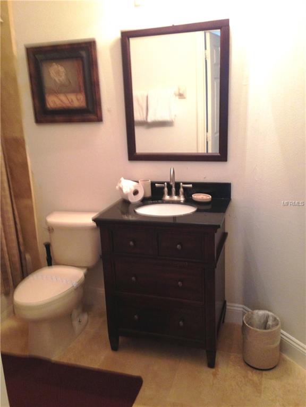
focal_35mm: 33
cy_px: 204
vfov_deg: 55.4
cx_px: 153
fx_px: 389
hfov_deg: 42.9
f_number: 2.4
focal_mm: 4.13
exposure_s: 1/20
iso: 250
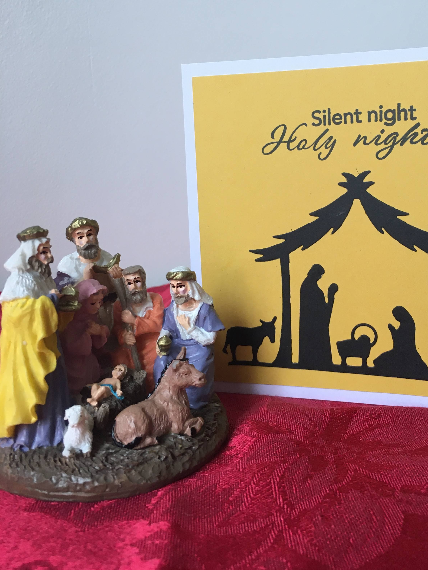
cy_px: 231
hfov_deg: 38.4
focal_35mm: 37
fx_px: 610
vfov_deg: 49.9
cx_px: 269
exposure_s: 1/33
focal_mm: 4.15
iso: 40
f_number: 2.2
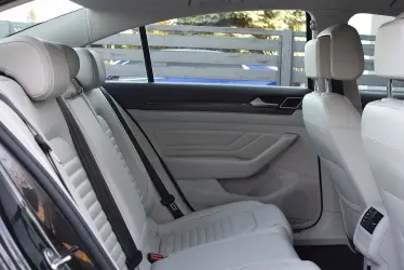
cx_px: 244
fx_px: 605
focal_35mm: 54
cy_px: 185
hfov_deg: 36.8
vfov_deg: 25.0
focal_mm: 21
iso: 320
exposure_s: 1/80
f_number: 4.5
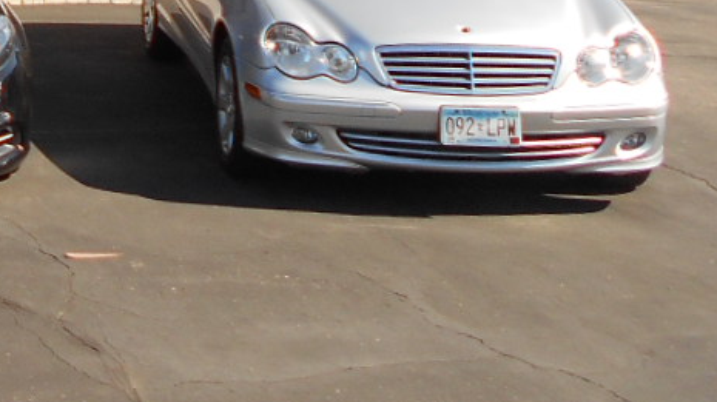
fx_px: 1995
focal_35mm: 105
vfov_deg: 10.9
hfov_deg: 17.4
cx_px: -480
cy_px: -265
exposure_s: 1/500
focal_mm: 5.1
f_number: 3.4
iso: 80
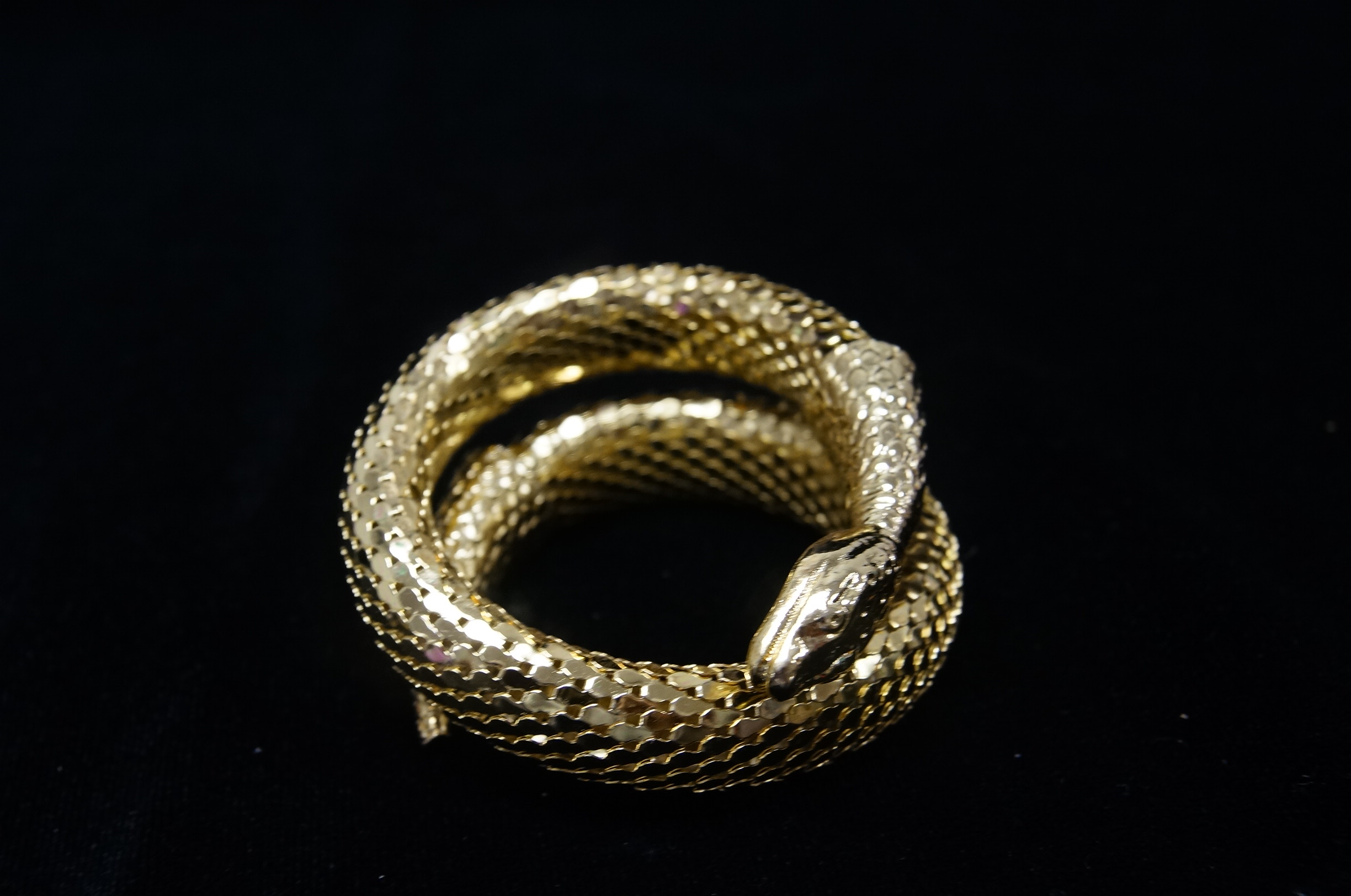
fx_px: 1461
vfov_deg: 34.1
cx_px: 676
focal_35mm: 39
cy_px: 448
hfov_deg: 49.6
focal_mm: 26
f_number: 8
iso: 800
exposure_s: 1/20
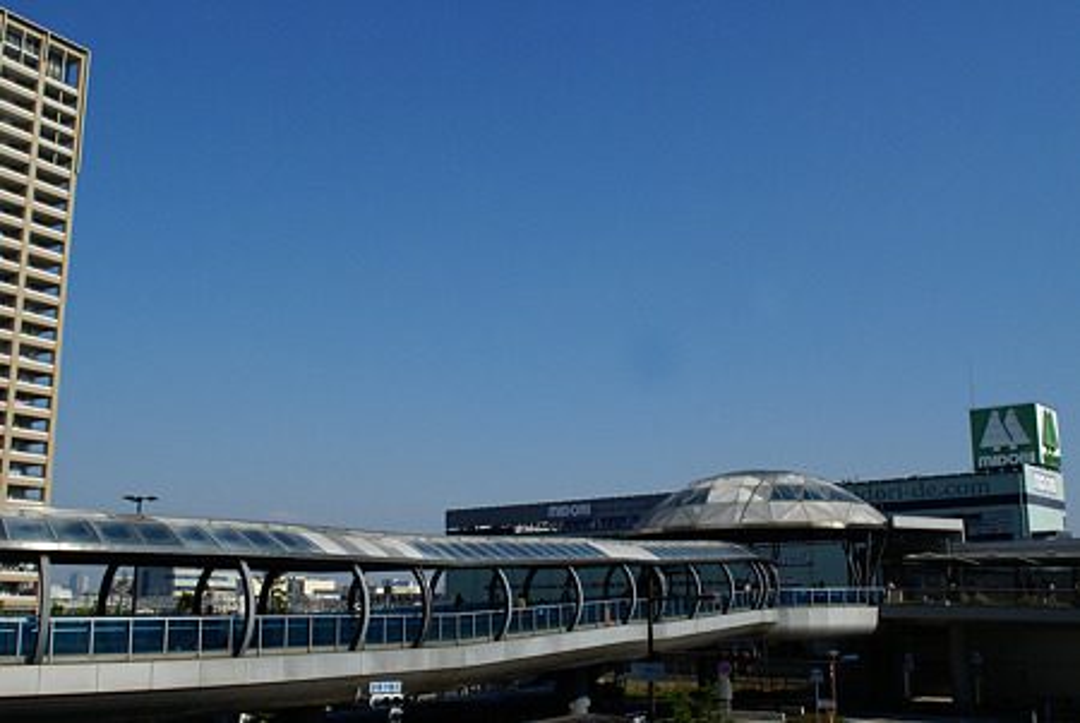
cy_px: 362
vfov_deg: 37.0
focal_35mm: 36
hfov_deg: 53.1
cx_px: 540
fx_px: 1081
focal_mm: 24
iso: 400
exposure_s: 1/1000
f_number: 13
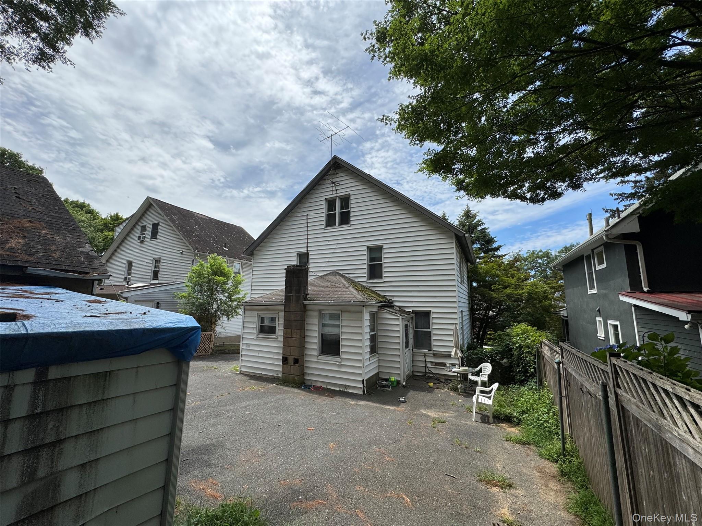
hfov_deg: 102.1
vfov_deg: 85.7
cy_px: 263
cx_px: 351
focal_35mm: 14
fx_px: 284
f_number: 2.2
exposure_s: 1/1832
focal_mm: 2.22
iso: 50
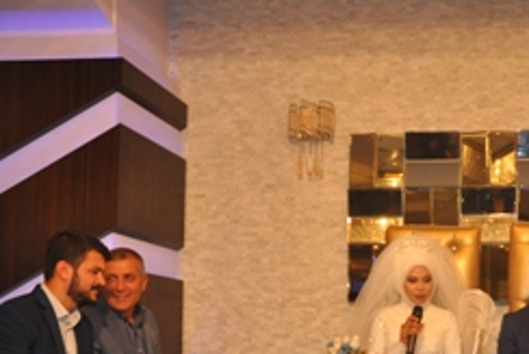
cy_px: 298
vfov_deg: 20.3
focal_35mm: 66
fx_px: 970
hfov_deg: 29.5
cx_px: 451
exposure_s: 1/60
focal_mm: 24
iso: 800
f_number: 3.8
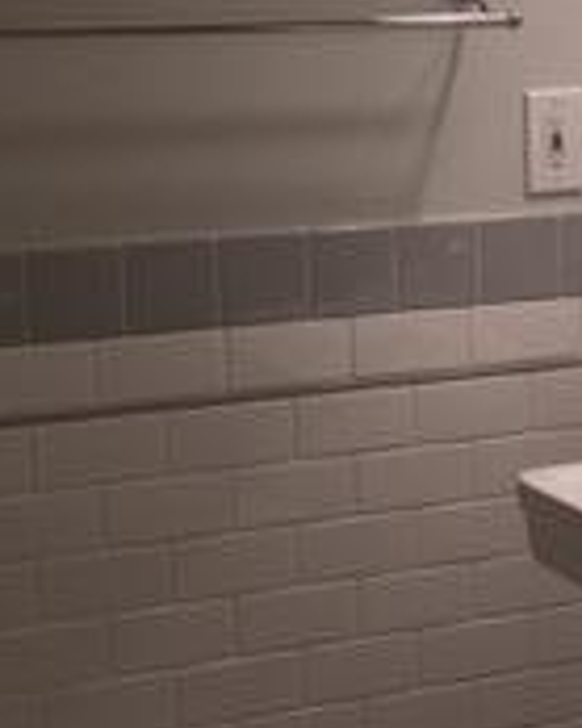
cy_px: 360
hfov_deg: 14.5
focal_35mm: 104
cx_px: 590
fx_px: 2241
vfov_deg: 18.5
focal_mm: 4.15
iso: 40
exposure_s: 1/30
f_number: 2.2
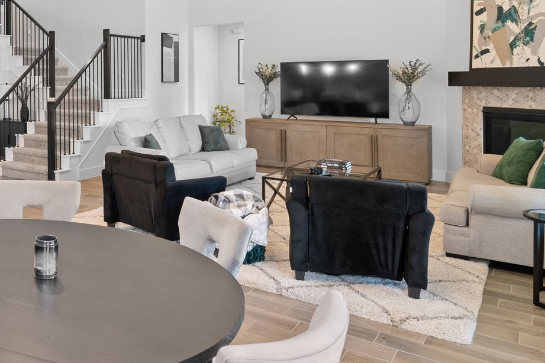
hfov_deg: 49.4
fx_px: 500
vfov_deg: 39.0
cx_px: 32
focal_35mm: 33
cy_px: 94
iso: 400
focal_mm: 14
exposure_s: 1/5
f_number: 8
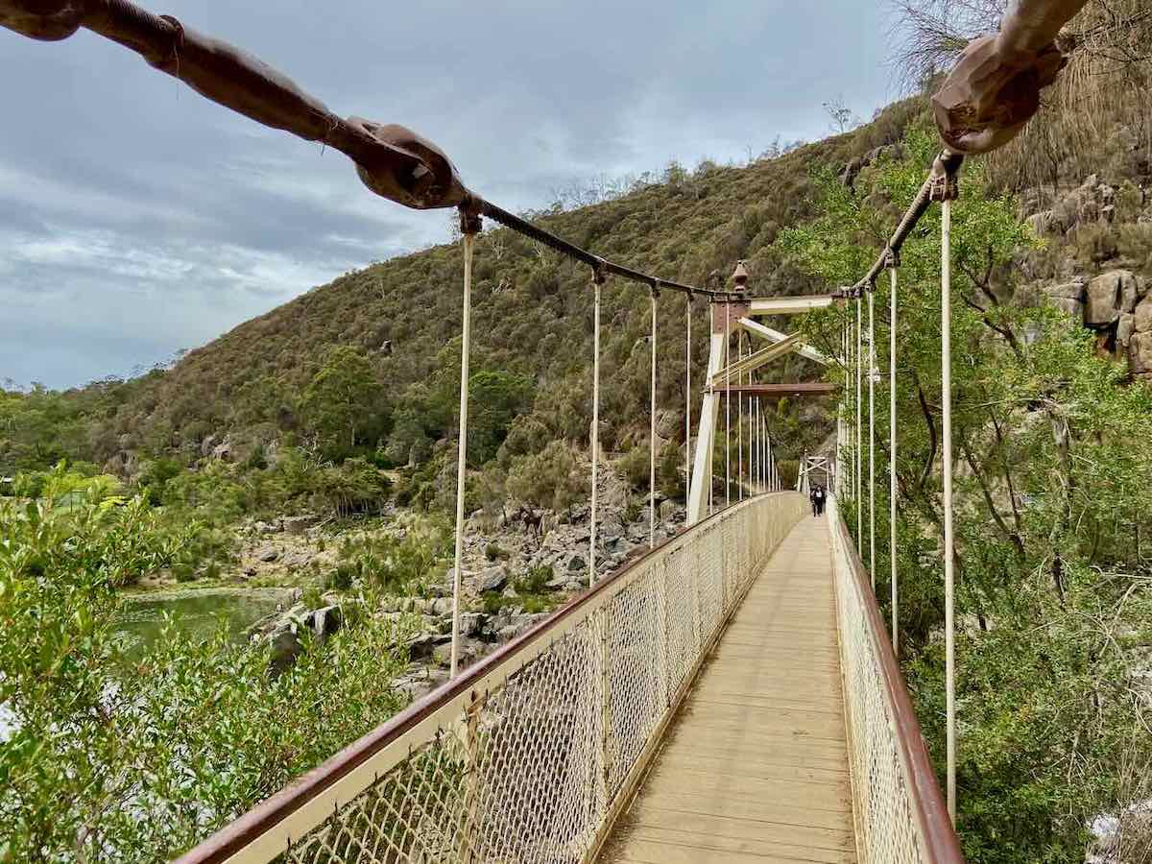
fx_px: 865
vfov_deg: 53.1
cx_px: 576
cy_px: 432
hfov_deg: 67.3
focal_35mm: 26
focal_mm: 4.25
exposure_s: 1/3049
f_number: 1.8
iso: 32
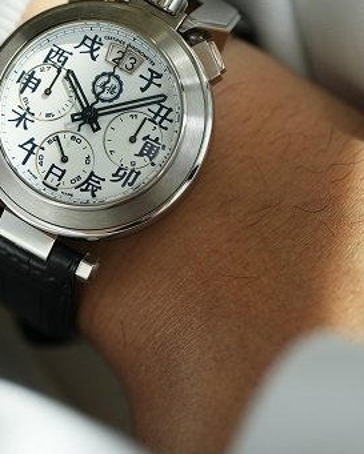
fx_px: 3002
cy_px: 142
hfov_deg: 6.9
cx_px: 89
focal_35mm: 223
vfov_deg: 8.7
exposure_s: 1/250
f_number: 3.2
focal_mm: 105
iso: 500
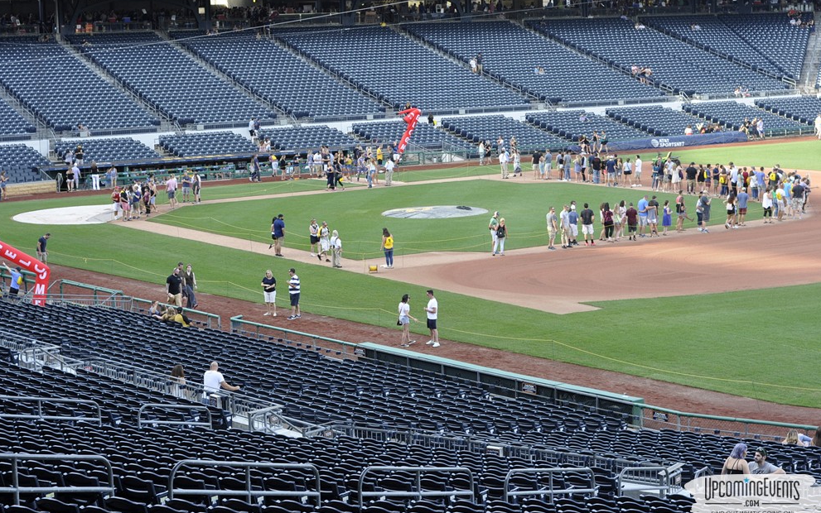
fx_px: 1723
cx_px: 410
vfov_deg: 17.0
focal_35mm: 77
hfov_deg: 26.8
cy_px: 244
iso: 200
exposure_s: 1/100
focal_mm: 50
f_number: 5
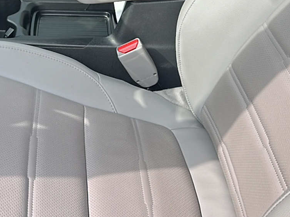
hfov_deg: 34.7
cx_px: 46
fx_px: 444
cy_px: 1
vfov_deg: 26.1
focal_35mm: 53
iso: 80
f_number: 1.78
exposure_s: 1/805
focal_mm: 6.86
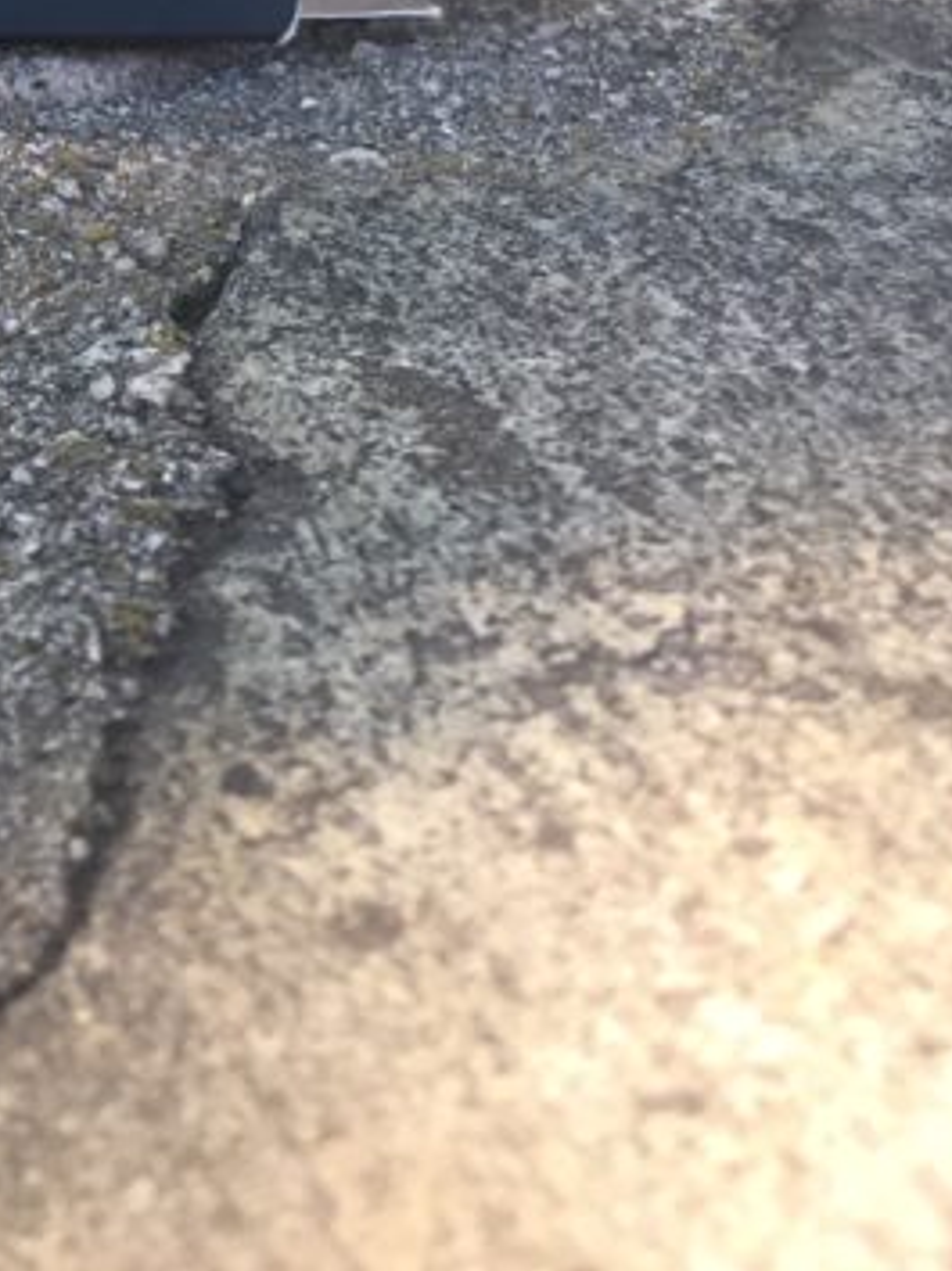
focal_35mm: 84
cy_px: 68
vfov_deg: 22.6
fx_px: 3084
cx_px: -733
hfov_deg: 15.3
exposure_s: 1/100
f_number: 2.2
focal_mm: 4.15
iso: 32
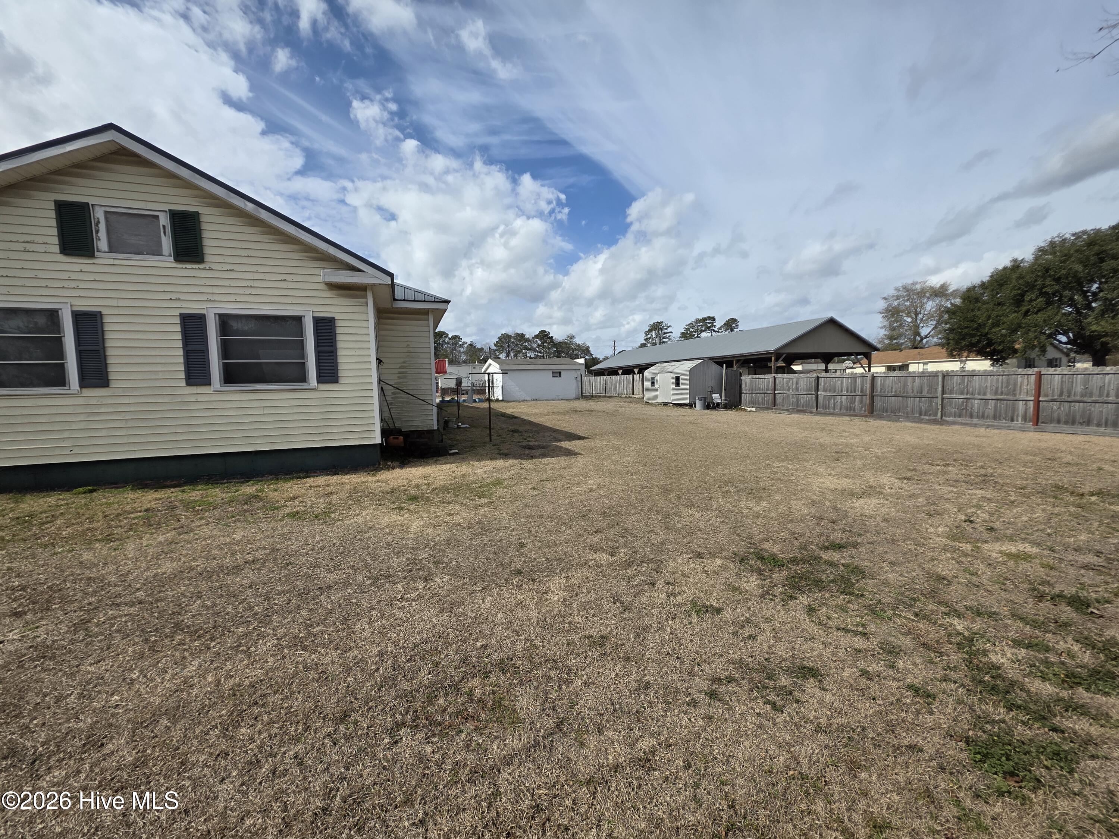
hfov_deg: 106.2
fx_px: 420
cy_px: 420
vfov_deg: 89.9
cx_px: 560
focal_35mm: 13
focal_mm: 2.2
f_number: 1.9
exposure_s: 1/3309
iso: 40
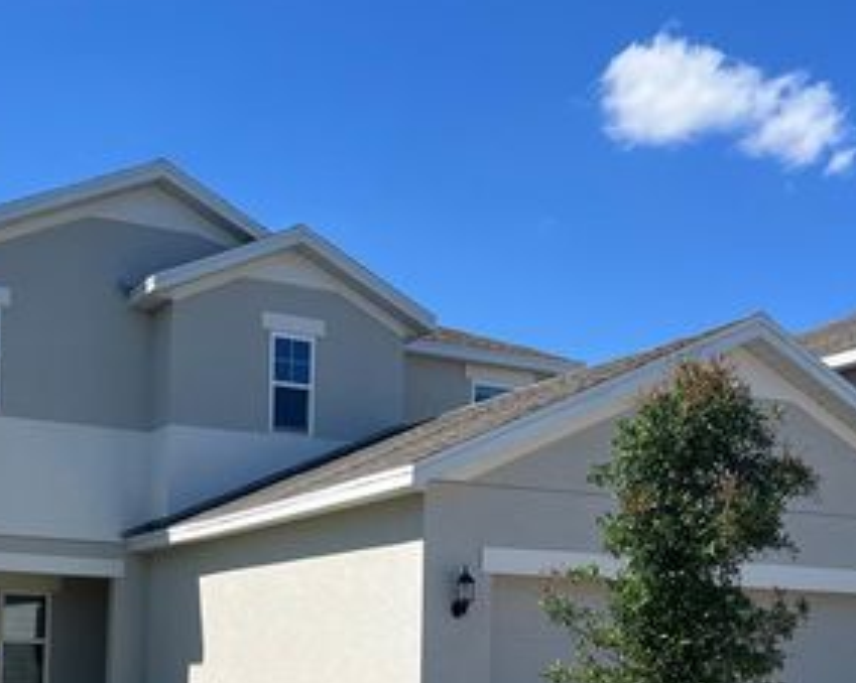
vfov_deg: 32.8
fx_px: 1139
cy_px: 506
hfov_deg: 41.1
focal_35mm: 45
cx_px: 375
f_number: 1.5
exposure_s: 1/4444
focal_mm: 5.7
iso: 50
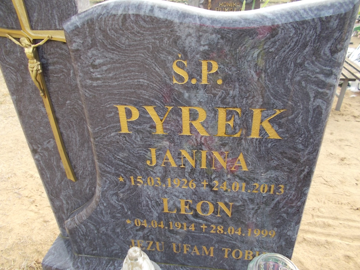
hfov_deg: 67.3
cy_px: 135
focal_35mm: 26
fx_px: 270
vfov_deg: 53.1
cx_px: 180
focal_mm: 4.6
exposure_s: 1/160
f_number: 3.2
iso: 80
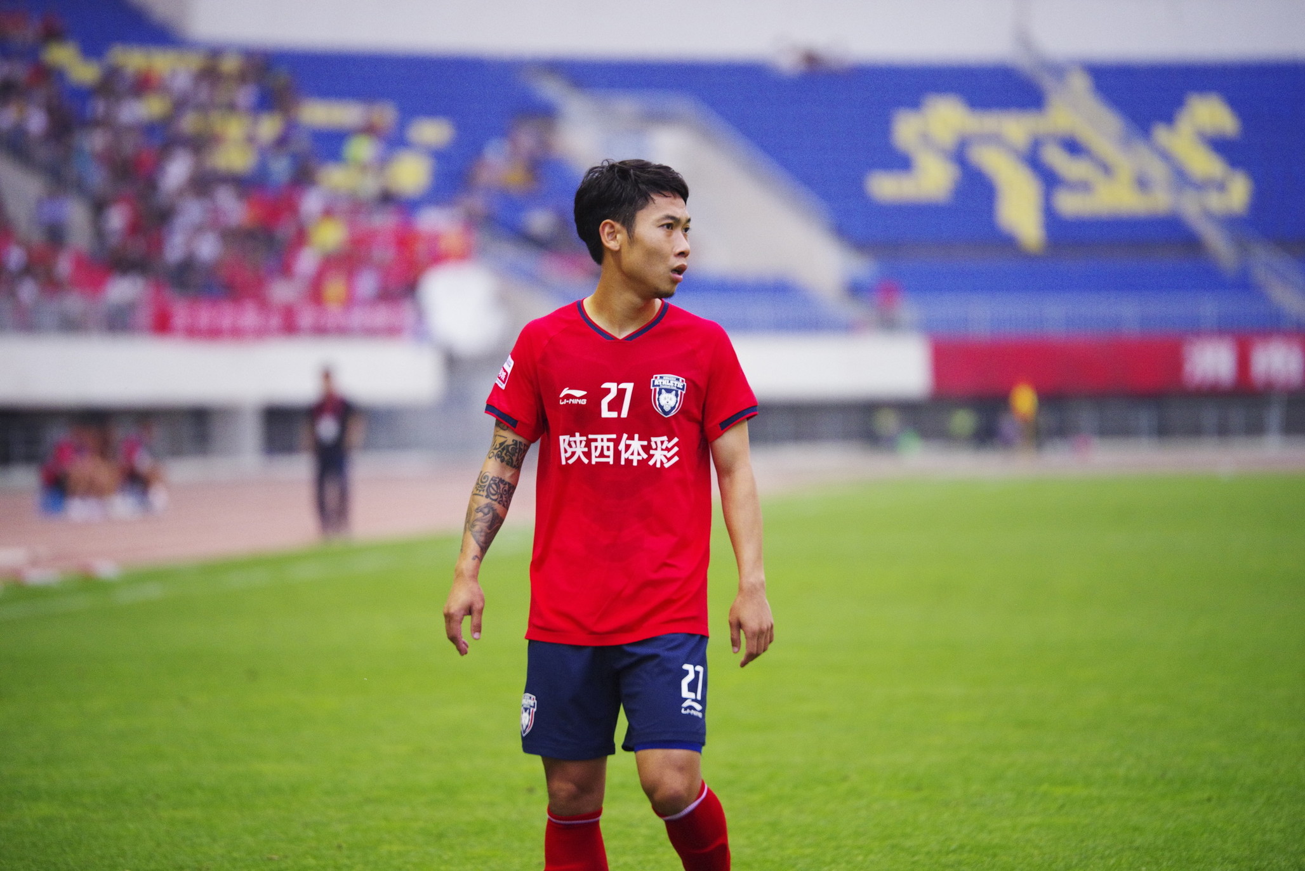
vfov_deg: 6.9
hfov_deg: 10.3
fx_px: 7253
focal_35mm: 200
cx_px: 652
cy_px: 436
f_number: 2.8
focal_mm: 200
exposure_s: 1/1600
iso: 2500
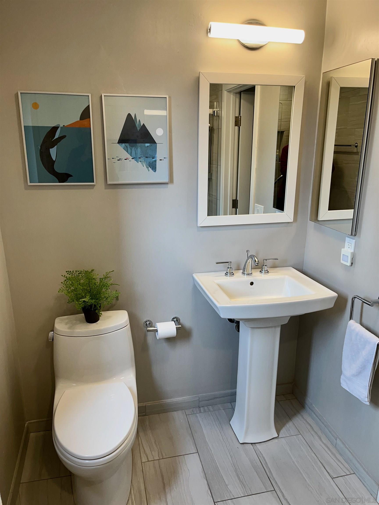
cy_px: 252
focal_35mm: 26
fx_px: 380
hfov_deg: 53.1
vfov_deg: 67.3
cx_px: 190
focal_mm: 5.1
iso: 80
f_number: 1.6
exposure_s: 1/120
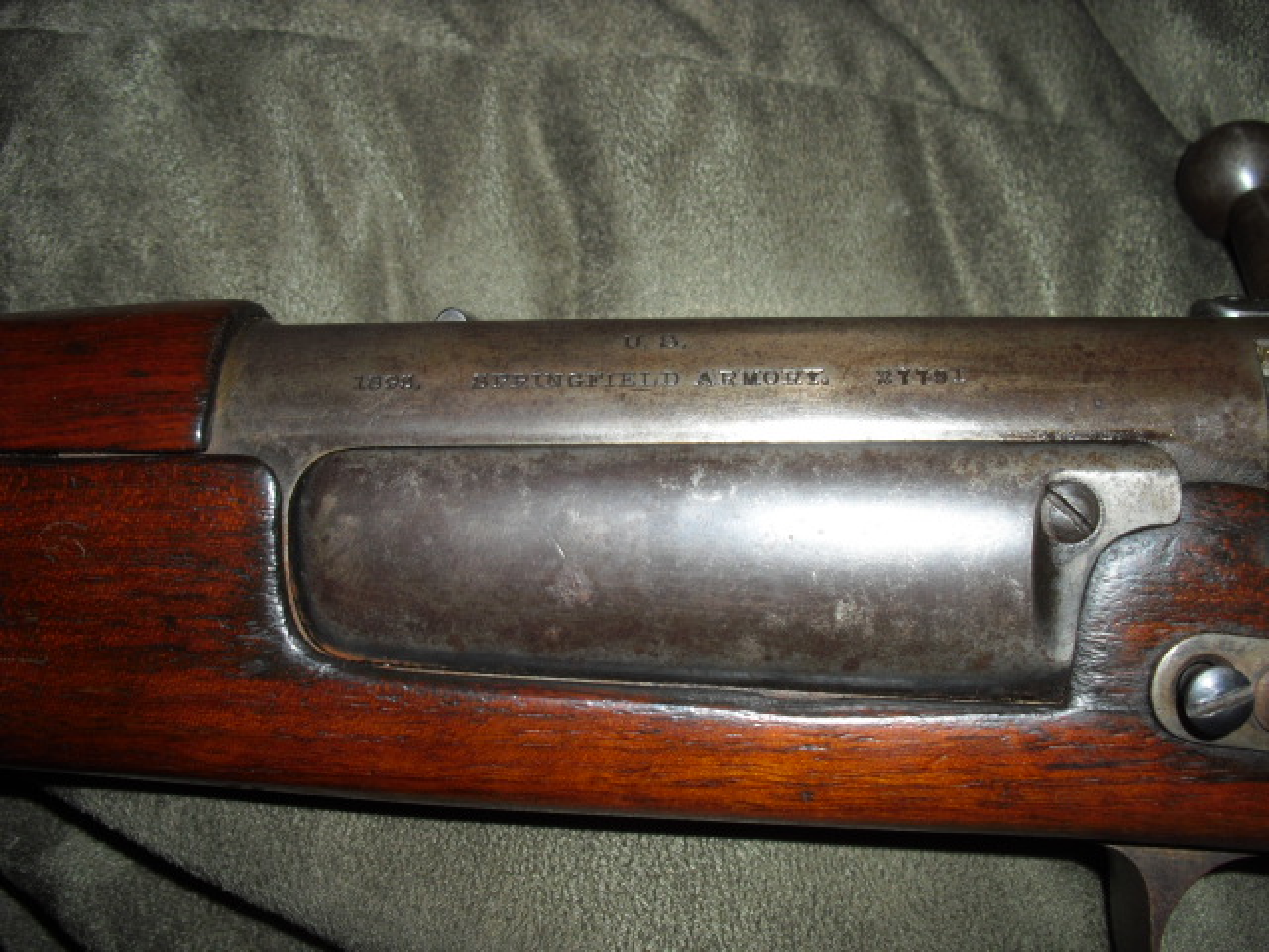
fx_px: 1320
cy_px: 476
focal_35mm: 36
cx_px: 634
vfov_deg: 39.7
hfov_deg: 51.4
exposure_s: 1/60
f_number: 3.1
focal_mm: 6.3
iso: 100
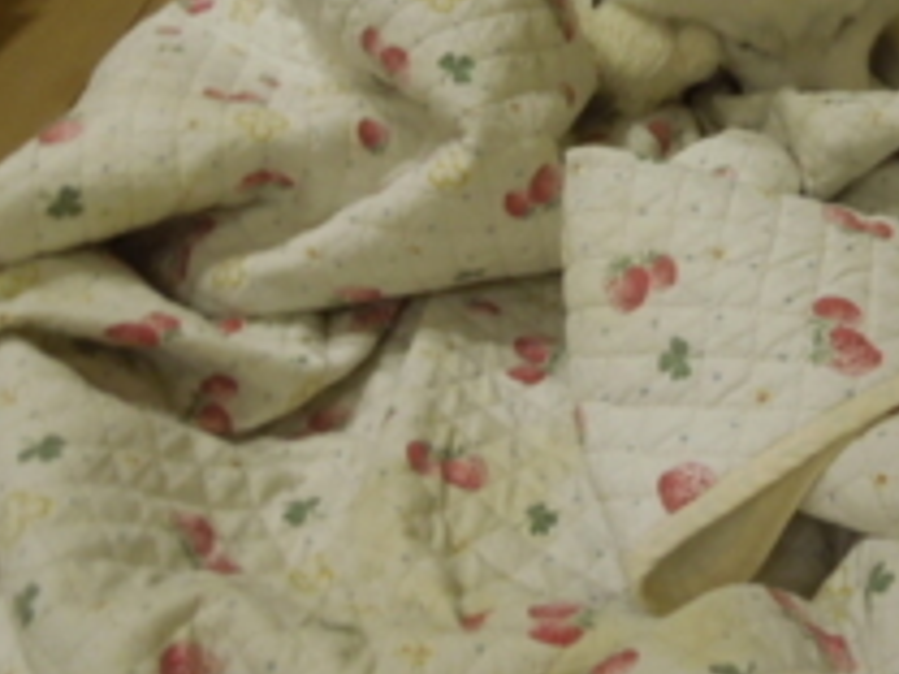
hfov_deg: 37.6
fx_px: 1247
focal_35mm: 48
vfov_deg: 29.4
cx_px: 774
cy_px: 112
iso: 560
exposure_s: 1/30
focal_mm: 4.5
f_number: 3.3
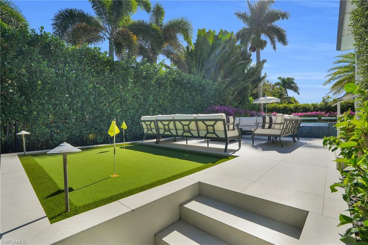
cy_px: 122
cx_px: 184
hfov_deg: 96.8
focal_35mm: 16
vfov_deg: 73.7
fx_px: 163
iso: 400
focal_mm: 16
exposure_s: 1/800
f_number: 9
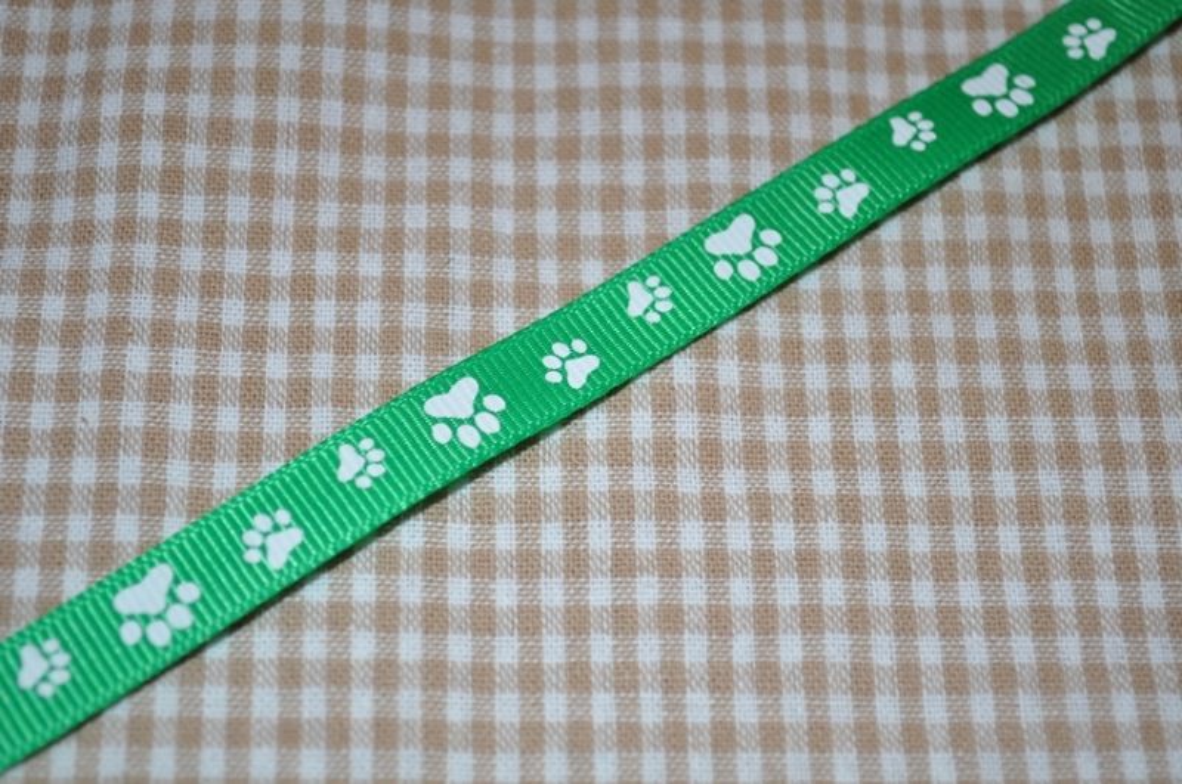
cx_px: 591
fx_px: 2164
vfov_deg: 20.6
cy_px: 392
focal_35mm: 66
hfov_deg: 30.6
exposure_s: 1/60
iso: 200
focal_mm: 44
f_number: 5.3
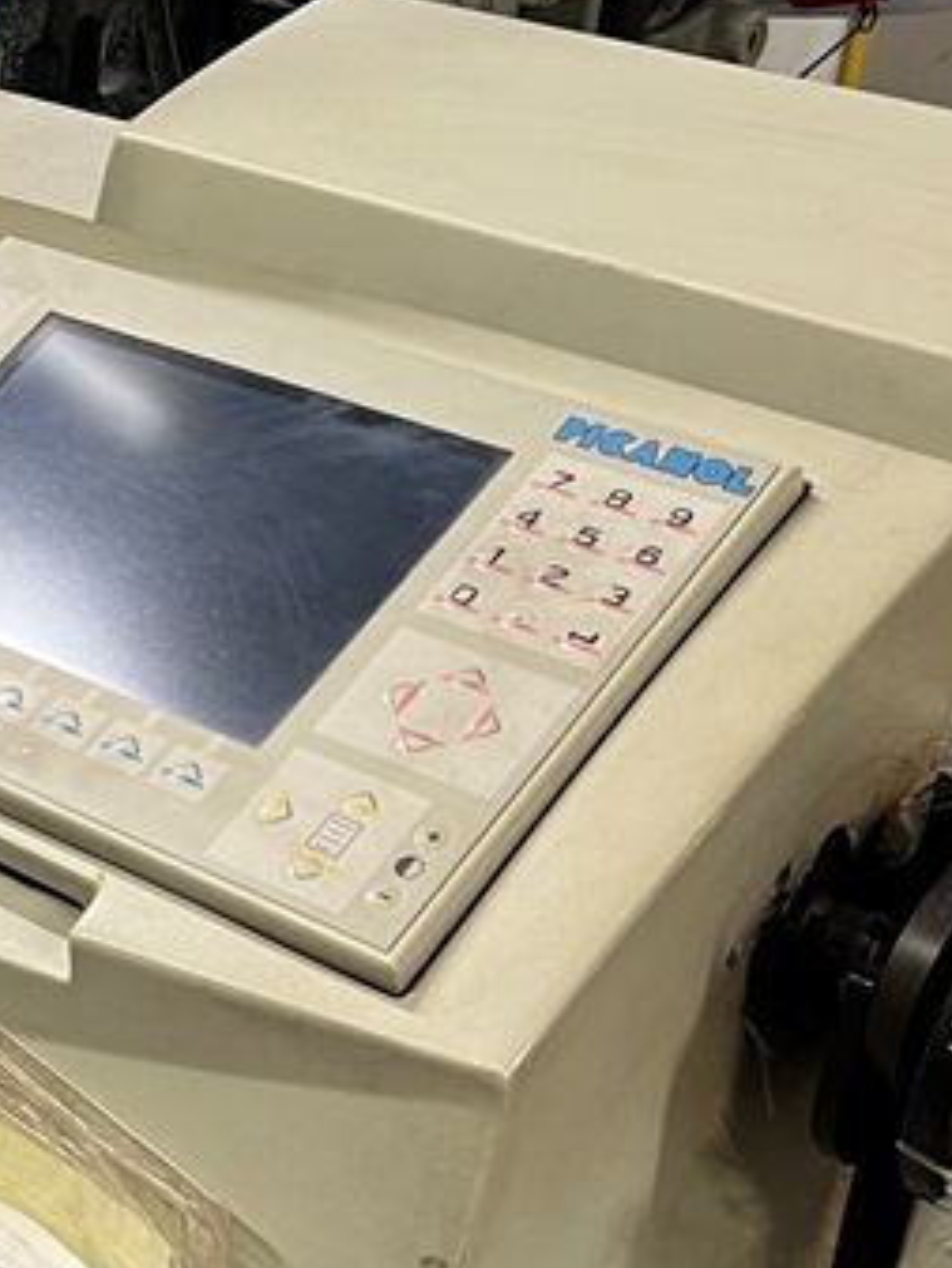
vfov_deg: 24.7
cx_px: -459
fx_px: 2895
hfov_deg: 17.0
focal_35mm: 79
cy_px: 610
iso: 125
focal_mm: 5.7
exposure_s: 1/50
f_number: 1.5
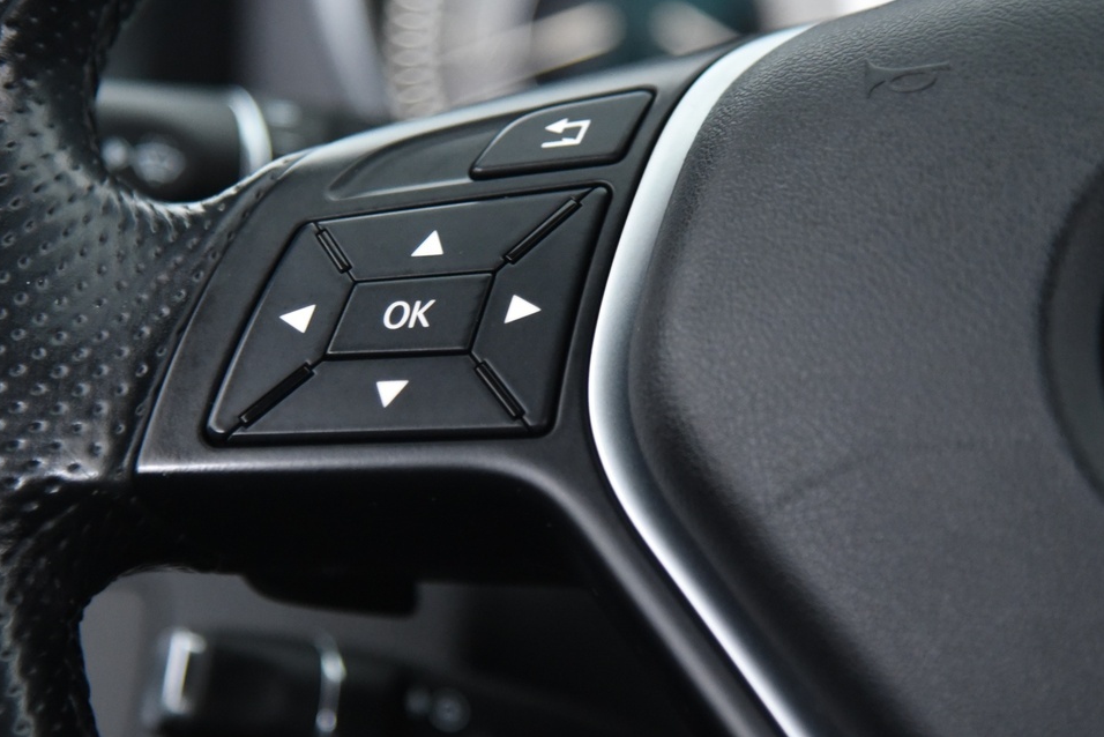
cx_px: 405
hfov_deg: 10.1
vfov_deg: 6.8
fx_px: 6227
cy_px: 310
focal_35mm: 203
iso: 4000
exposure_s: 1/25
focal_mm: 120
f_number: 4
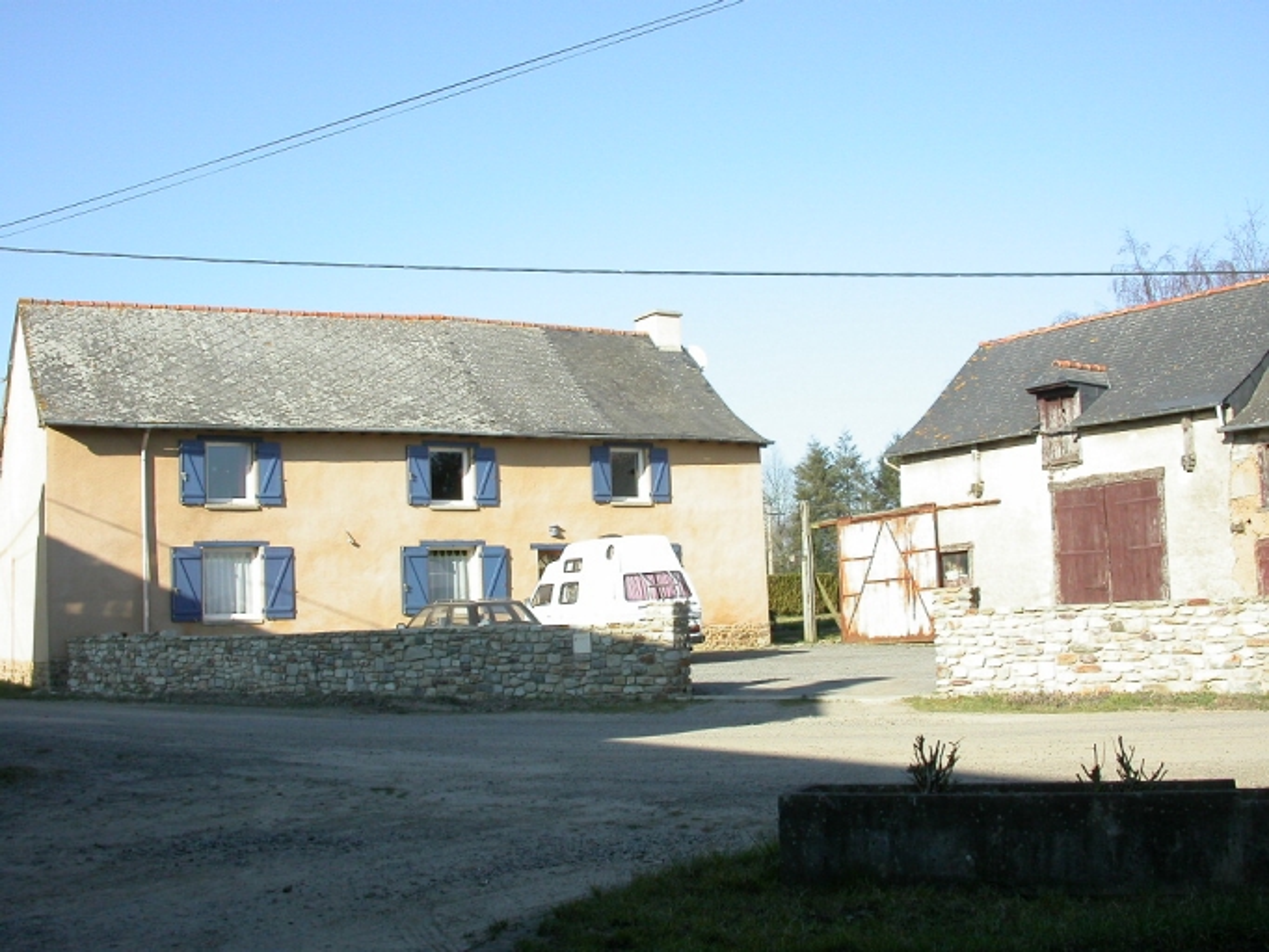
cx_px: 634
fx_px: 1394
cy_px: 476
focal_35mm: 38
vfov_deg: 37.7
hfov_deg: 49.0
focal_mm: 7.85
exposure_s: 1/214
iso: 100
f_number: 6.7
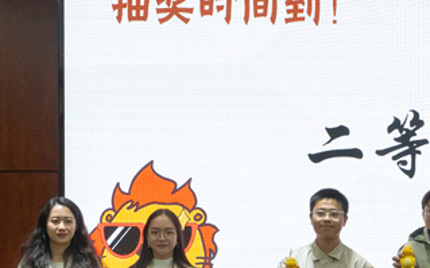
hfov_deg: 22.0
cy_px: 222
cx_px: 386
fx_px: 1078
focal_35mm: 92
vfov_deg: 14.1
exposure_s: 1/320
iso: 5000
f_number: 8
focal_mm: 32
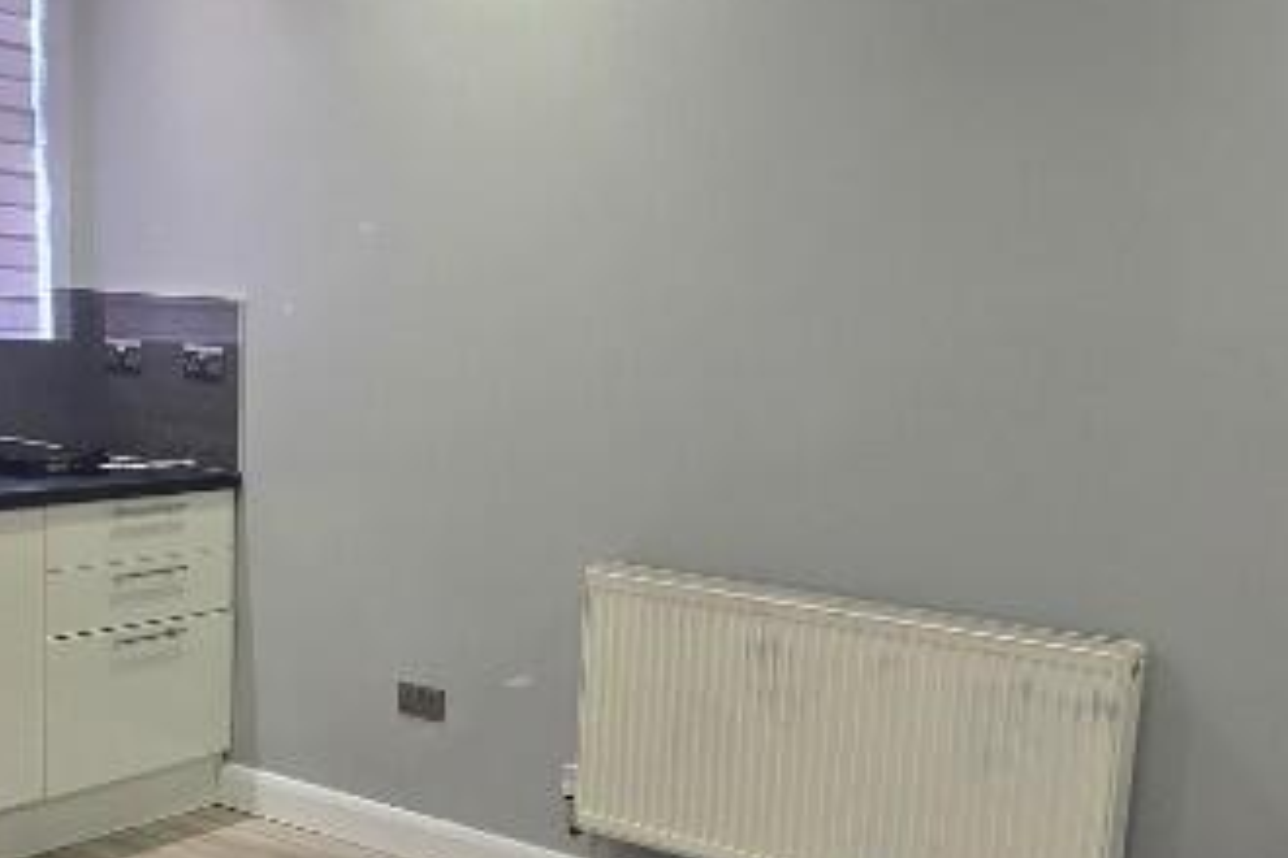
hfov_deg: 46.4
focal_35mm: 42
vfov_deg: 31.5
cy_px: 597
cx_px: 640
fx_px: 1503
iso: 125
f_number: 2.2
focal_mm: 2.2
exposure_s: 1/50
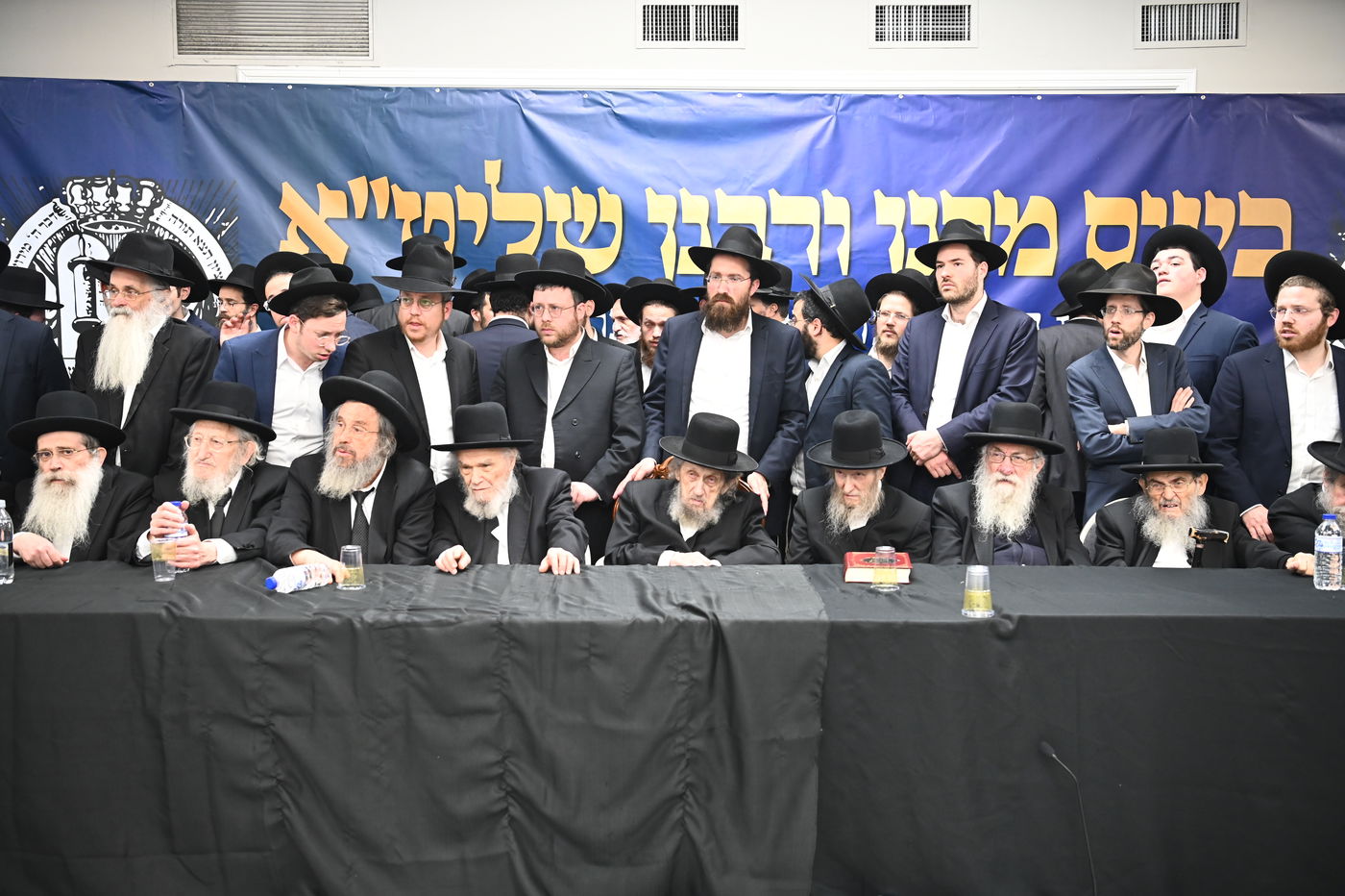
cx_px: 672
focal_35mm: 38
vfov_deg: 35.0
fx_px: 1419
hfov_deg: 50.7
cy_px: 448
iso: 2000
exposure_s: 1/160
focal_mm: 38
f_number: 3.5
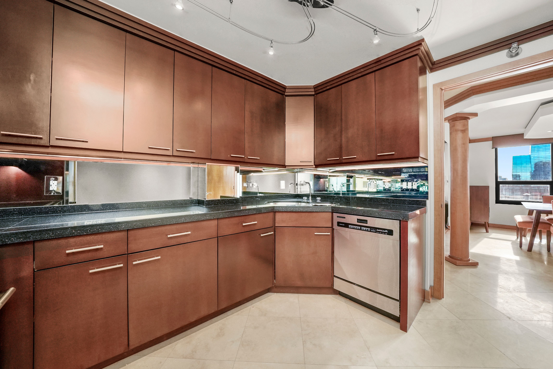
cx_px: 276
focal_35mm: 12
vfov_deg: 90.0
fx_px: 184
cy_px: 184
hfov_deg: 112.6
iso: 2500
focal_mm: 12
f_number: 13
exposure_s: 1/15
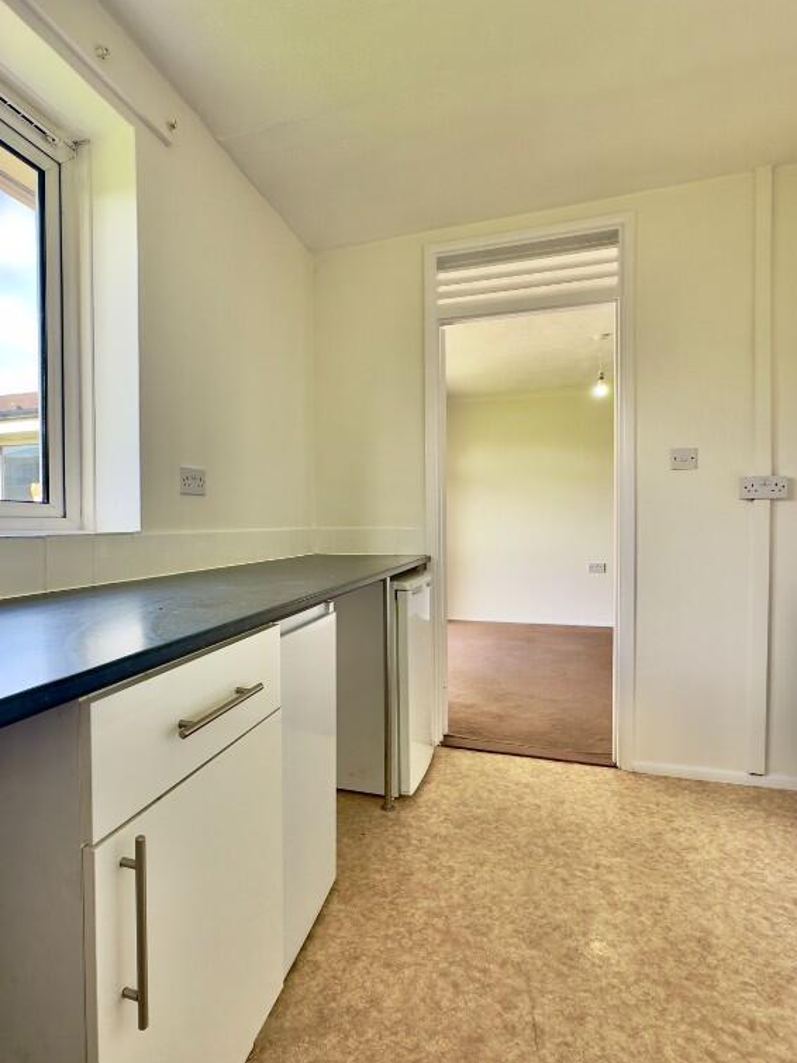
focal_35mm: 19
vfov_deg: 84.7
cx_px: 327
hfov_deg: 68.1
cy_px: 532
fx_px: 583
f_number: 2.2
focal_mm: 2.22
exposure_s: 1/102
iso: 40
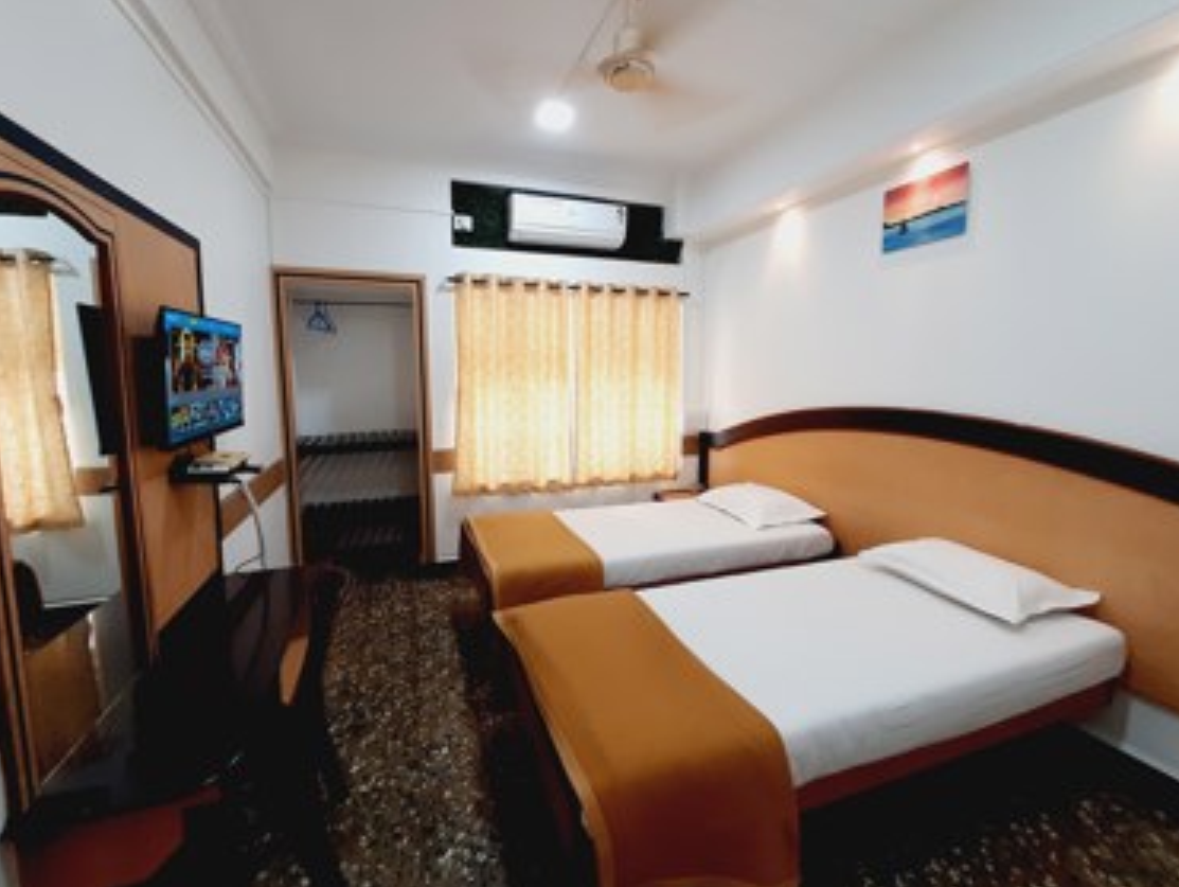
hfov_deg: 102.0
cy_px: 420
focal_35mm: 14
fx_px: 477
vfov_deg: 85.7
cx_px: 578
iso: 80
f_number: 2.2
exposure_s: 1/25
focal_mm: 1.42
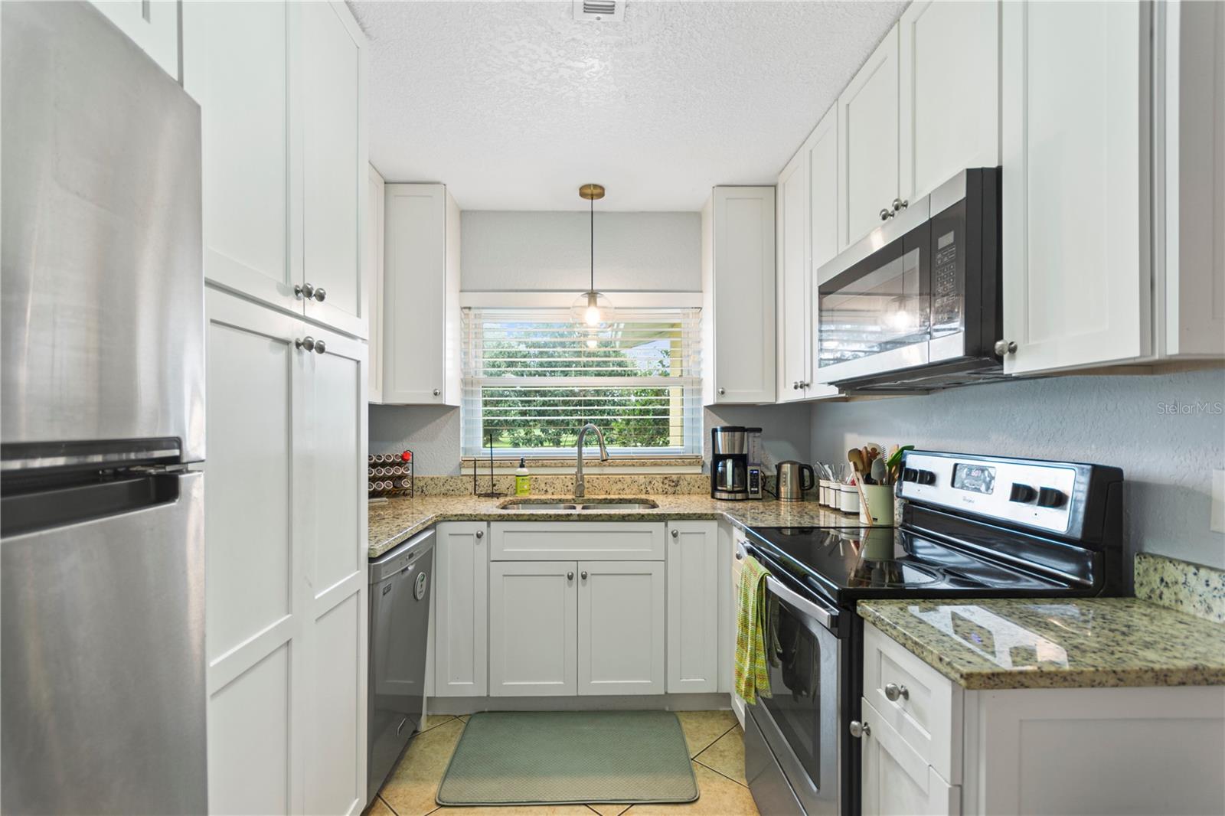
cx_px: 612
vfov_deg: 77.3
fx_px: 510
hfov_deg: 100.4
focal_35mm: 15
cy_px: 408
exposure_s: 1/3
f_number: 4
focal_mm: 10
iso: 100
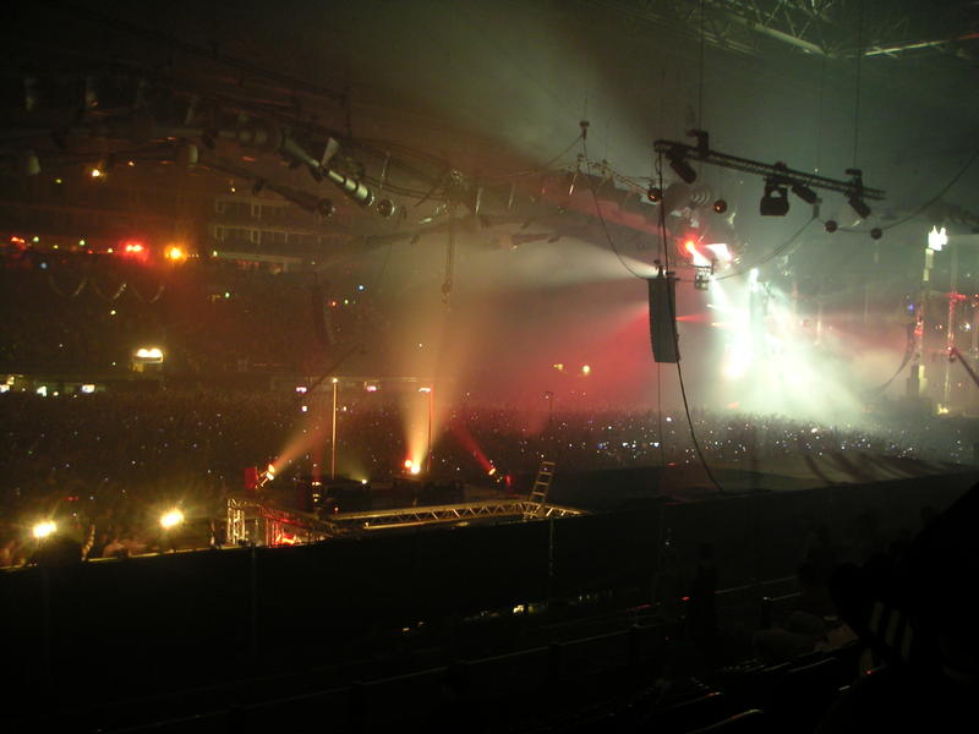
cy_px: 367
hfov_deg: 49.0
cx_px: 490
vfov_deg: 37.7
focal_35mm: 38
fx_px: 1075
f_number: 2.8
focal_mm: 6
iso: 100
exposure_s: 1
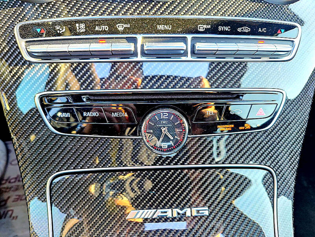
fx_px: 319
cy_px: 118
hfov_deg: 52.6
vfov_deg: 40.8
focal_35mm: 35
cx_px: 158
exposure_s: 1/67.3
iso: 400
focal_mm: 6.06
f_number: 1.88
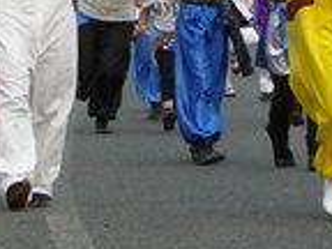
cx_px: 657
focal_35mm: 466
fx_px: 4469
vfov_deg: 3.2
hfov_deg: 4.2
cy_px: -23
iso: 100
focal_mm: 15.6
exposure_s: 1/200
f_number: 3.9
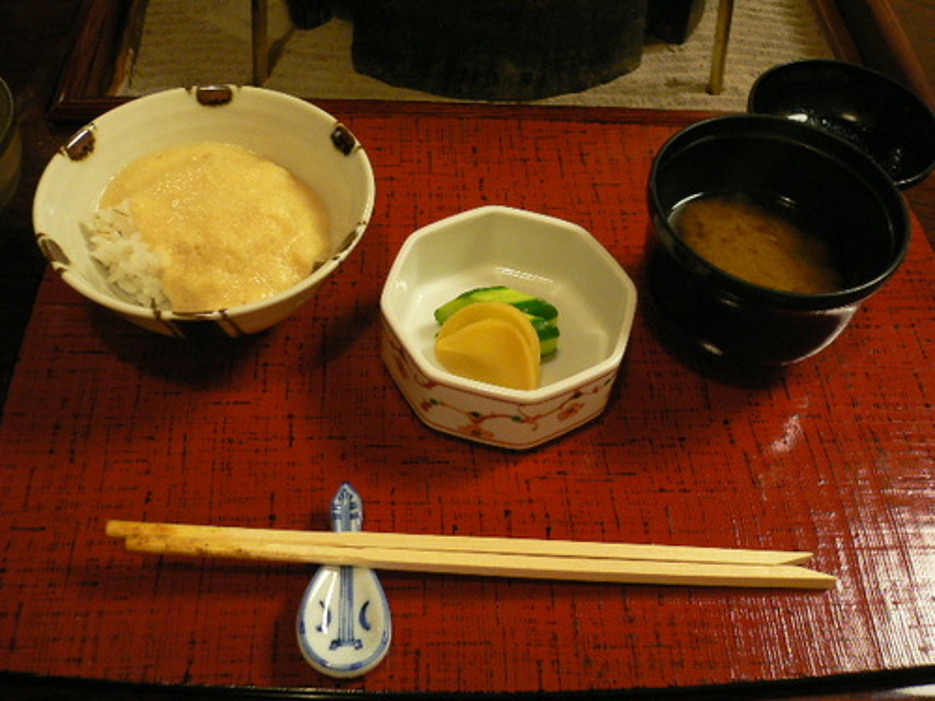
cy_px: 350
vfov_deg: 40.7
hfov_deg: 52.6
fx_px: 945
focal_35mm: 35
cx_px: 468
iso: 200
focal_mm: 5.8
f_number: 2.8
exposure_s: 1/8
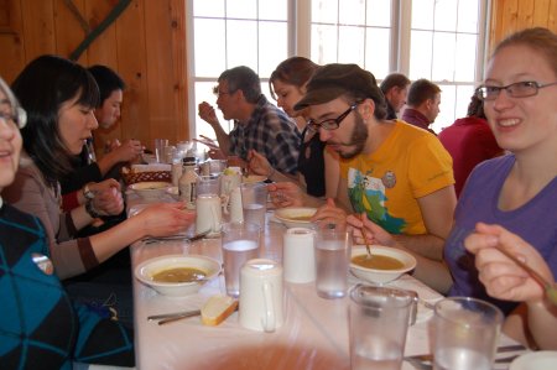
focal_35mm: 28
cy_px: 185
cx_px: 278
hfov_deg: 64.6
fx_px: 440
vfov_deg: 45.6
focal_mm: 19
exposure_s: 1/60
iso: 400
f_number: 3.5
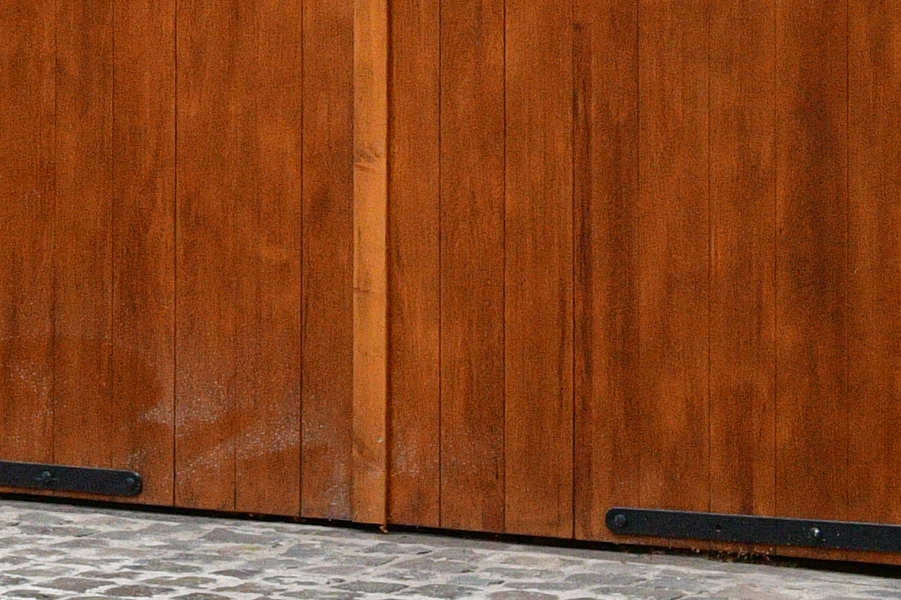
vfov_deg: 5.9
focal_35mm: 232
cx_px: -1764
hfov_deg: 7.8
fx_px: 5805
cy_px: -98
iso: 1250
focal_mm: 35
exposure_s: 1/1600
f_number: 8
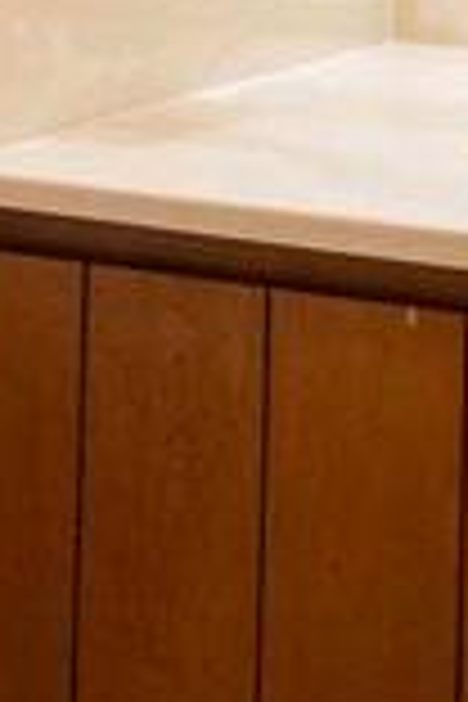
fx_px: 1891
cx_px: 630
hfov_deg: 13.5
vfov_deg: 19.1
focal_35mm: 97
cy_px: -261
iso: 1000
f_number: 5
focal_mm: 14
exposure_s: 1/100
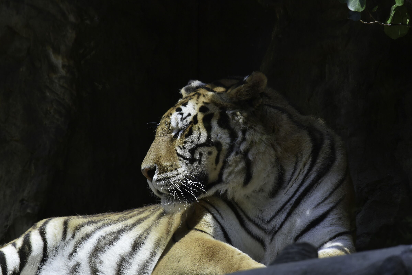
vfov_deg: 2.3
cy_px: 138
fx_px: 6777
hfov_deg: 3.5
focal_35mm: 592
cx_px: 206
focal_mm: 219.6
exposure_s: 1/320
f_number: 5.6
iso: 250
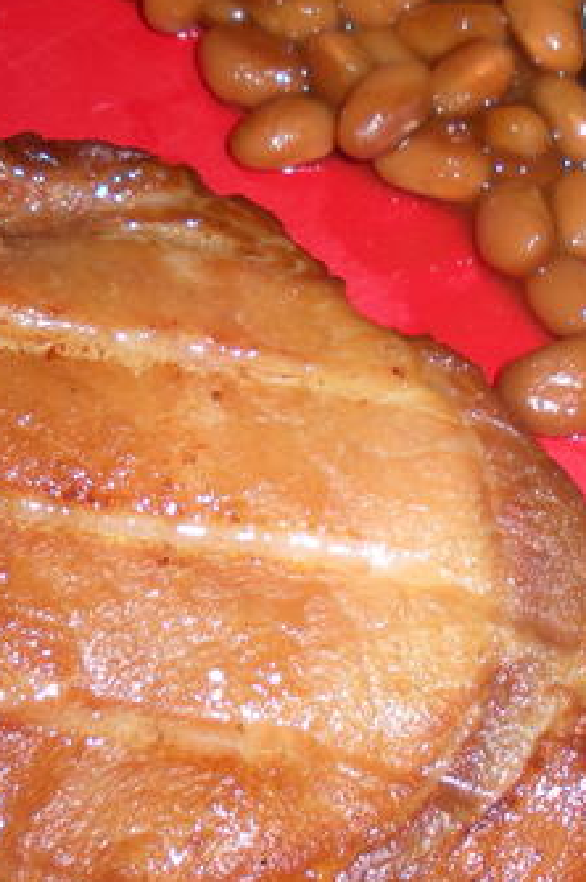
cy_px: 434
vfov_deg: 20.2
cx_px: 351
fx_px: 2471
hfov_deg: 13.5
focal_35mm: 101
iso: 64
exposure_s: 1/60
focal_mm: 6.3
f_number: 3.5
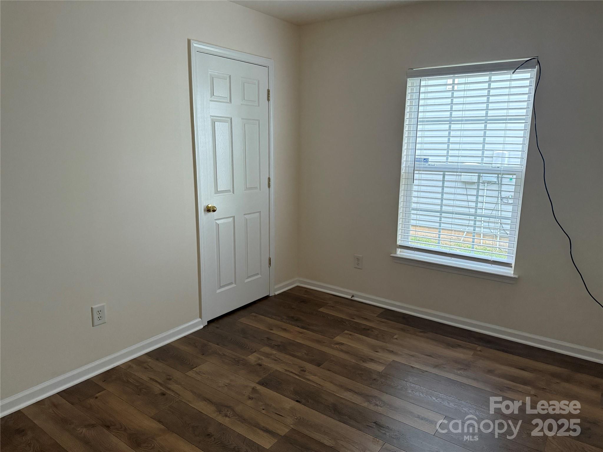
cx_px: 302
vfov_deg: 56.8
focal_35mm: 24
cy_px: 226
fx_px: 418
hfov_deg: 71.6
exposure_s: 1/60
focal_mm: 6.76
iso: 500
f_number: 1.78
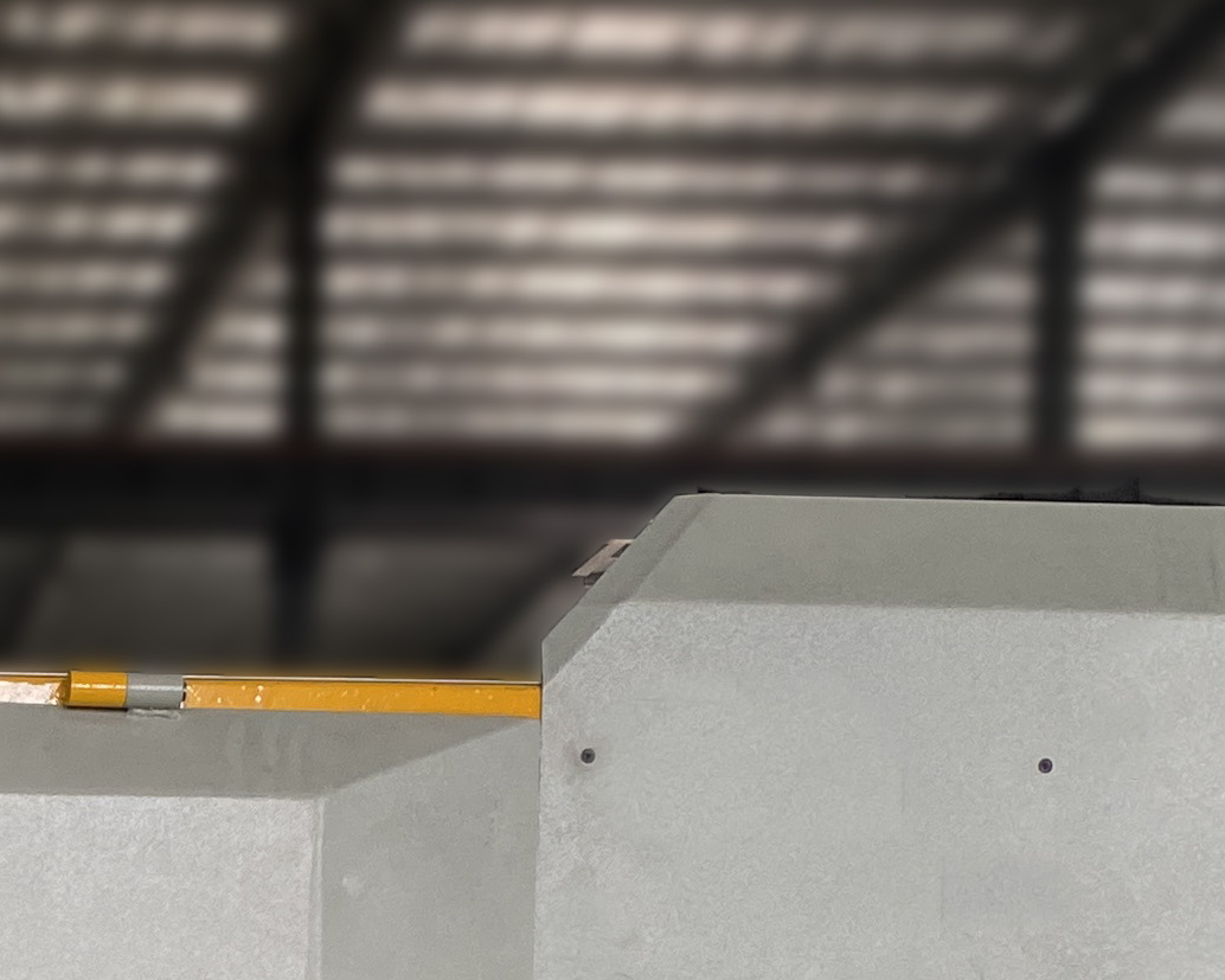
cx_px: -428
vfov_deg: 14.4
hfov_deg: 17.9
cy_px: 1506
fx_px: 3589
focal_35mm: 99
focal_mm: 4.25
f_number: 1.8
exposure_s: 1/121
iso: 125
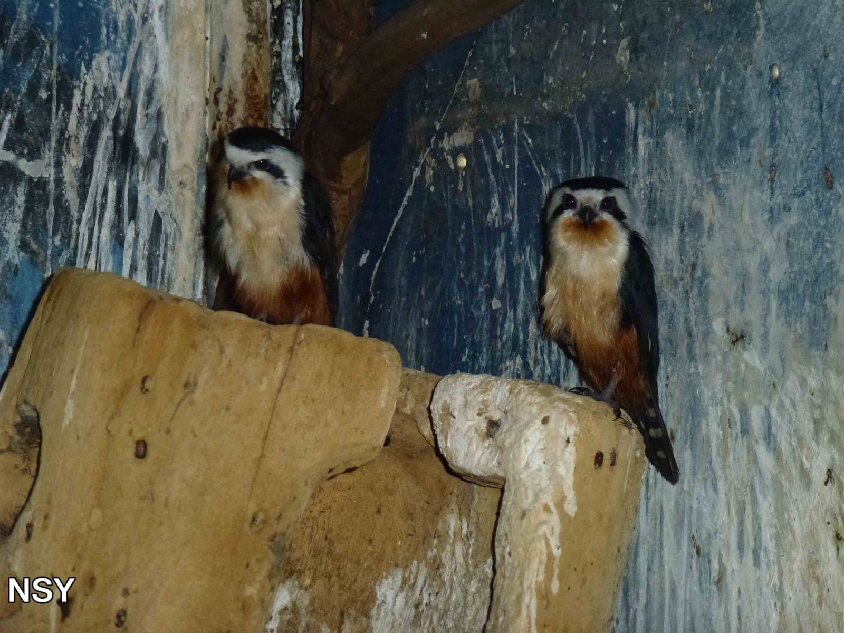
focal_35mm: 182
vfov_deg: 8.2
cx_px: 422
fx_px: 4437
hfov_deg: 10.9
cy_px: 316
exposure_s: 1/60
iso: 400
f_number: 5.4
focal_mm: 32.6
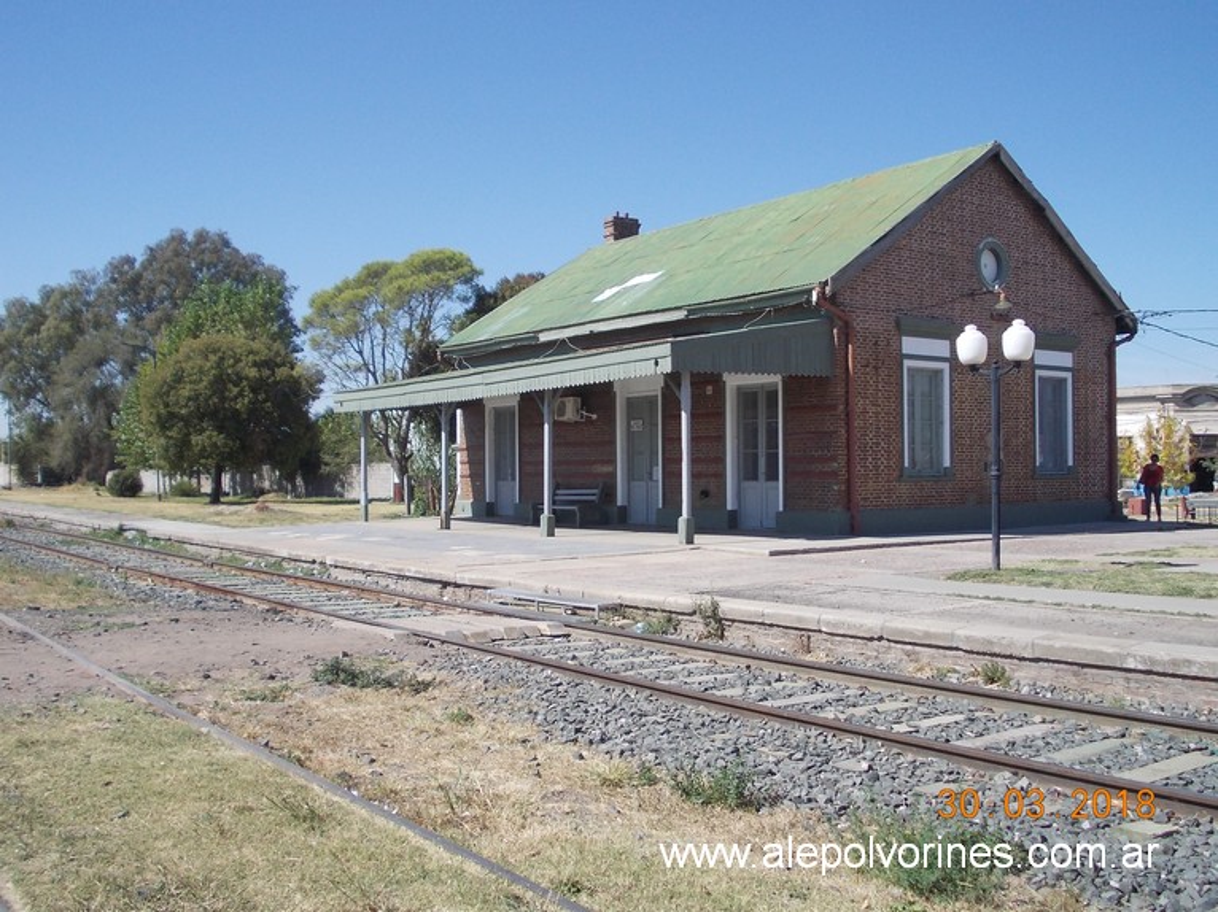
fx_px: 1337
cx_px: 609
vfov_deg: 37.7
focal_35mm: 38
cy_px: 456
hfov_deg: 49.0
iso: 80
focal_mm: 5.3
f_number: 6.2
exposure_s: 1/250
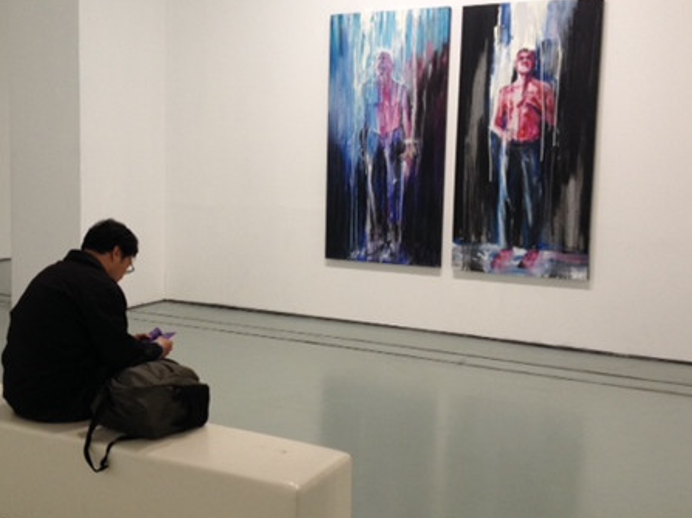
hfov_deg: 40.4
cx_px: 302
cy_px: 241
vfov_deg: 30.9
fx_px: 939
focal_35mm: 47
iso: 100
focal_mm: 4.28
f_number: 2.4
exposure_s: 1/20
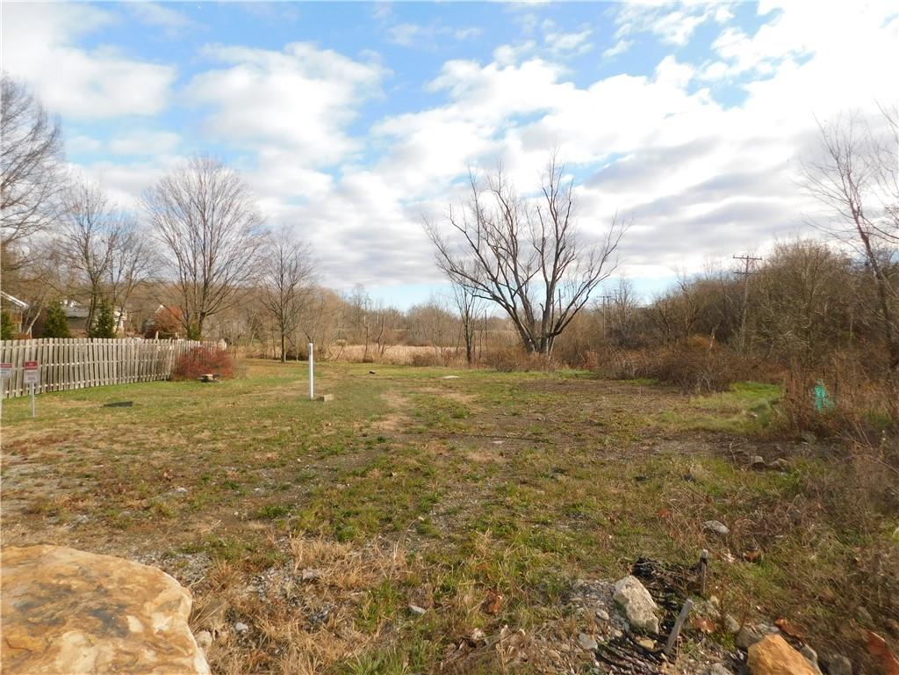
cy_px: 338
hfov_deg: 73.9
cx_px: 450
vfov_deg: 58.9
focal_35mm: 23
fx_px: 597
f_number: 3
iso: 125
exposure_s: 1/800
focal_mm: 4
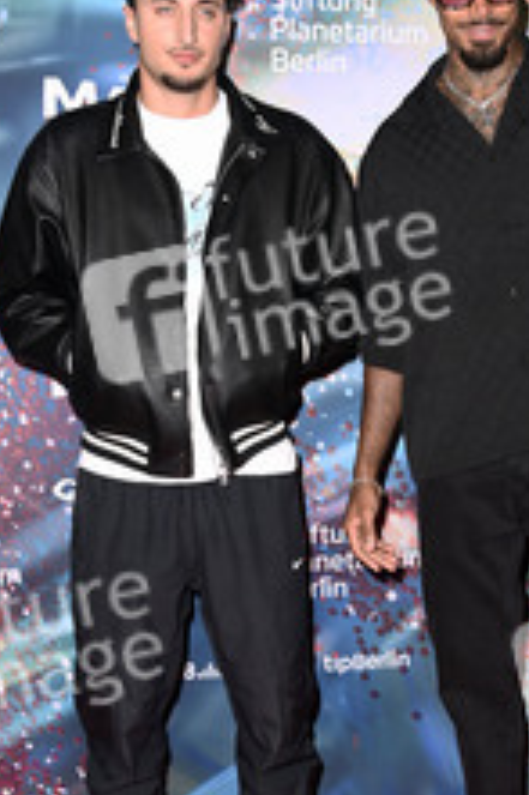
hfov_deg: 23.2
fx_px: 1280
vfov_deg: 34.4
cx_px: 371
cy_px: 478
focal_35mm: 58
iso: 500
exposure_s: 1/160
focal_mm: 32
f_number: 5.6
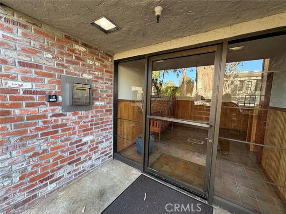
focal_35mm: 14
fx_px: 116
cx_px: 143
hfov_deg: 102.1
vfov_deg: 85.7
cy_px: 107
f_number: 2.2
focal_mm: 2.22
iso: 160
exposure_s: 1/99
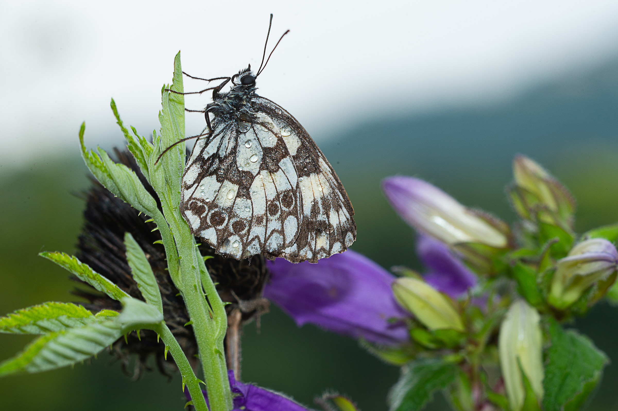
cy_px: 206
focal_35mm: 105
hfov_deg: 19.5
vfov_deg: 13.0
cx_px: 309
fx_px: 1801
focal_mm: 105
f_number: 11
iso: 400
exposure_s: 1/60
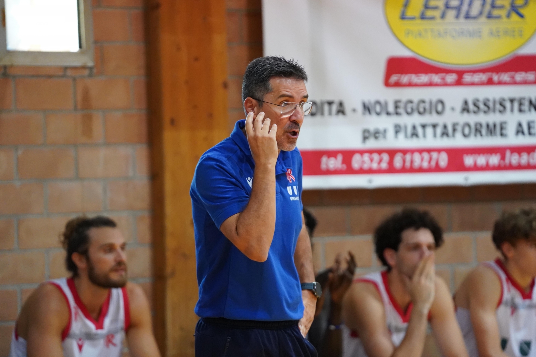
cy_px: 191
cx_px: 256
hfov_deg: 9.5
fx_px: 3231
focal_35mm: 217
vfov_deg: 6.3
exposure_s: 1/1000
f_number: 3.2
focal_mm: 200
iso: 8000
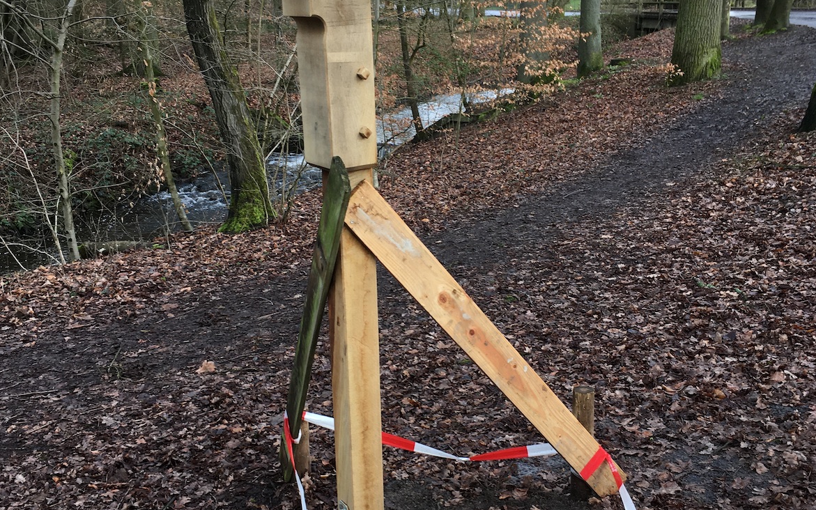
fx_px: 934
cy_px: 288
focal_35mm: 42
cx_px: 413
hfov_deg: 47.2
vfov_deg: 30.5
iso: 32
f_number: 2.2
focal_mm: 4.15
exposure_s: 1/100
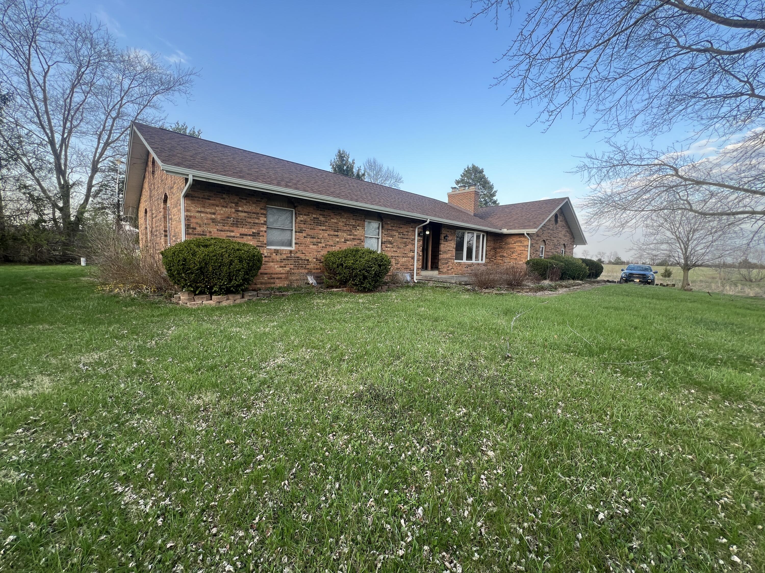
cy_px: 286
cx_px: 382
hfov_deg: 106.2
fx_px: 287
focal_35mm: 13
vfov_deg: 89.9
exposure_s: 1/99
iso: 40
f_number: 1.8
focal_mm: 1.57
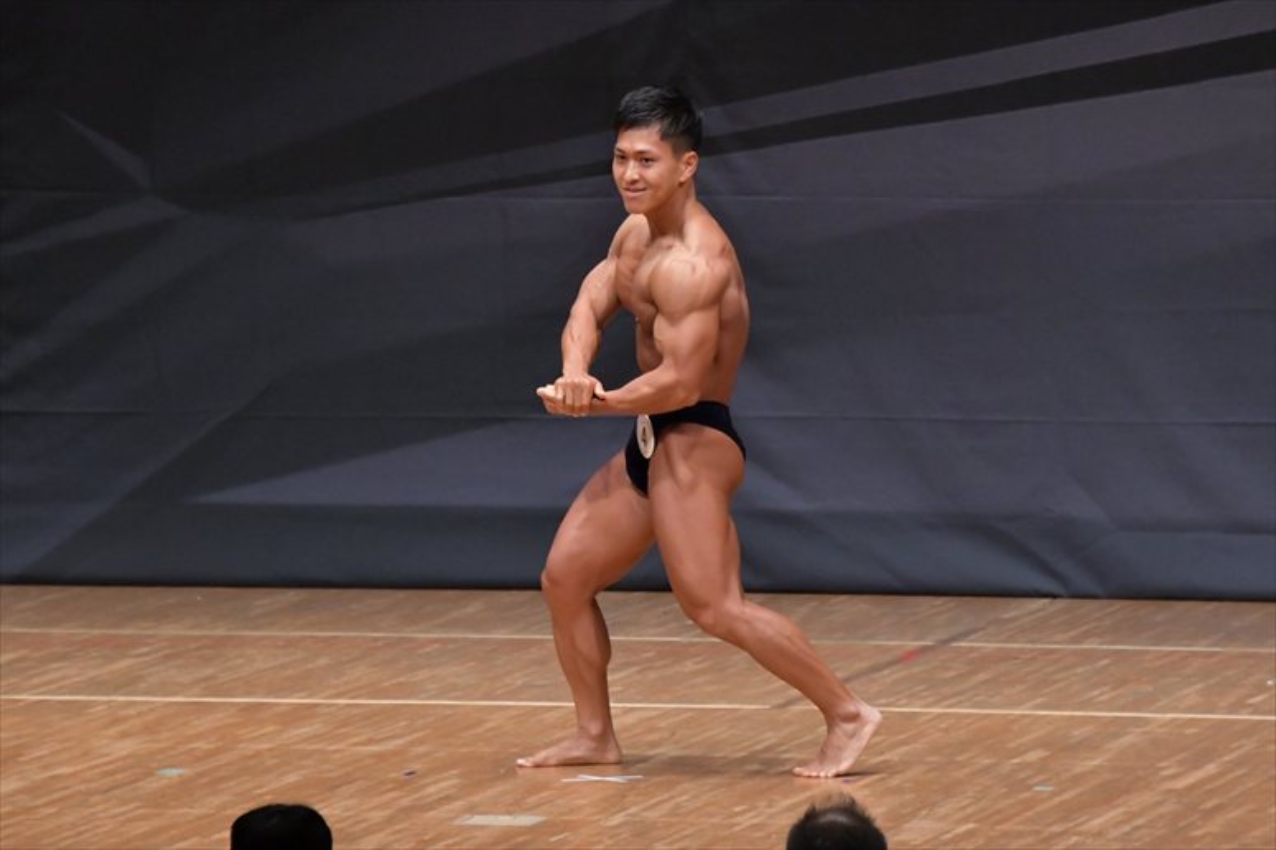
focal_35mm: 300
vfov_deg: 4.6
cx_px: 638
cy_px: 425
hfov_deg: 6.9
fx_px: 10628
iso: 6400
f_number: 5.6
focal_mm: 200
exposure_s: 1/400
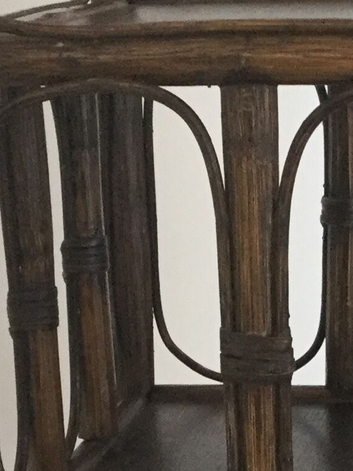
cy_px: 543
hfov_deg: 11.2
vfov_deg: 14.5
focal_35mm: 132
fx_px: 1795
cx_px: 263
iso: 125
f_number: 2.4
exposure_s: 1/33
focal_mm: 3.3
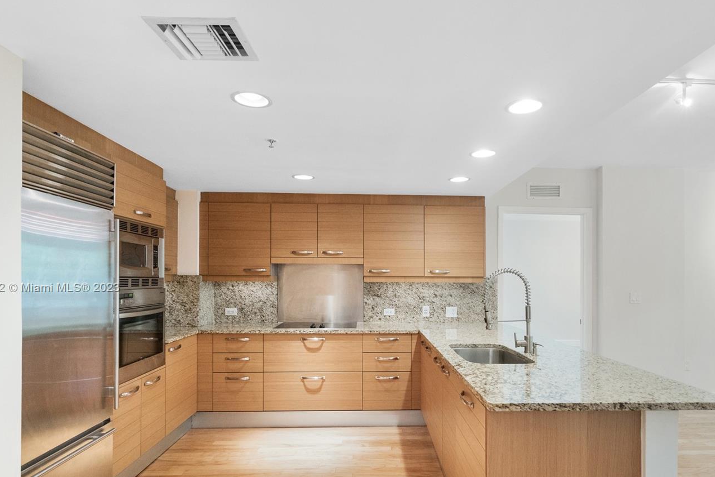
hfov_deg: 83.8
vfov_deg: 61.4
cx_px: 388
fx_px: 397
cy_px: 288
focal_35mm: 20
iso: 3200
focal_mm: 16
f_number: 6.3
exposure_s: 1/50
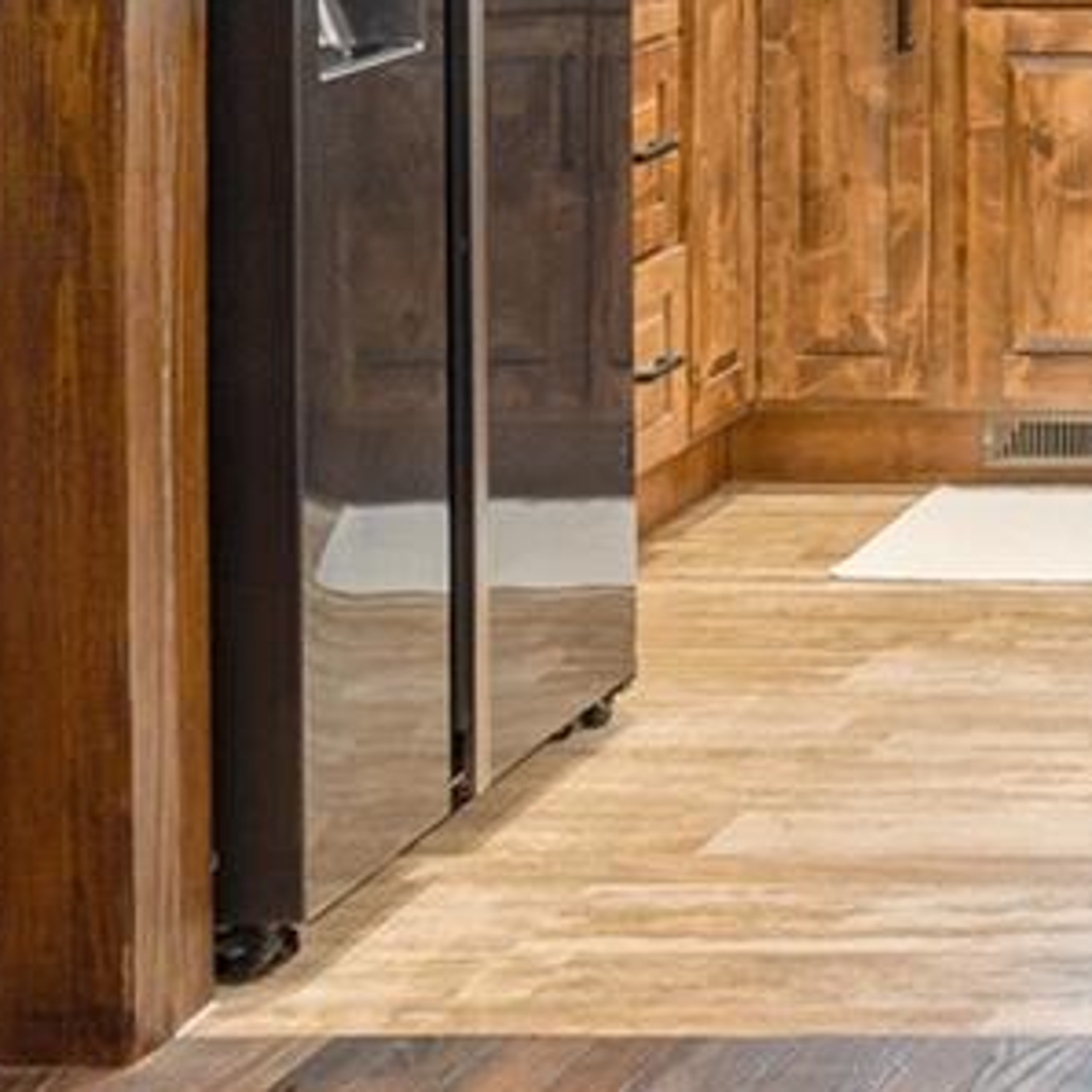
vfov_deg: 14.7
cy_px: -491
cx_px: 1851
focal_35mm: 111
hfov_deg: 14.2
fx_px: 3962
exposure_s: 1/10
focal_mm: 19
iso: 320
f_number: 7.1
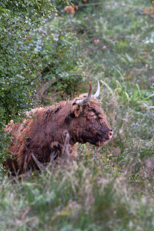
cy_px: 116
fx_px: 1001
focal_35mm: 156
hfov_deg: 8.8
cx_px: 77
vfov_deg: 13.2
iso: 800
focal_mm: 155
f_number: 5
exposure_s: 1/250
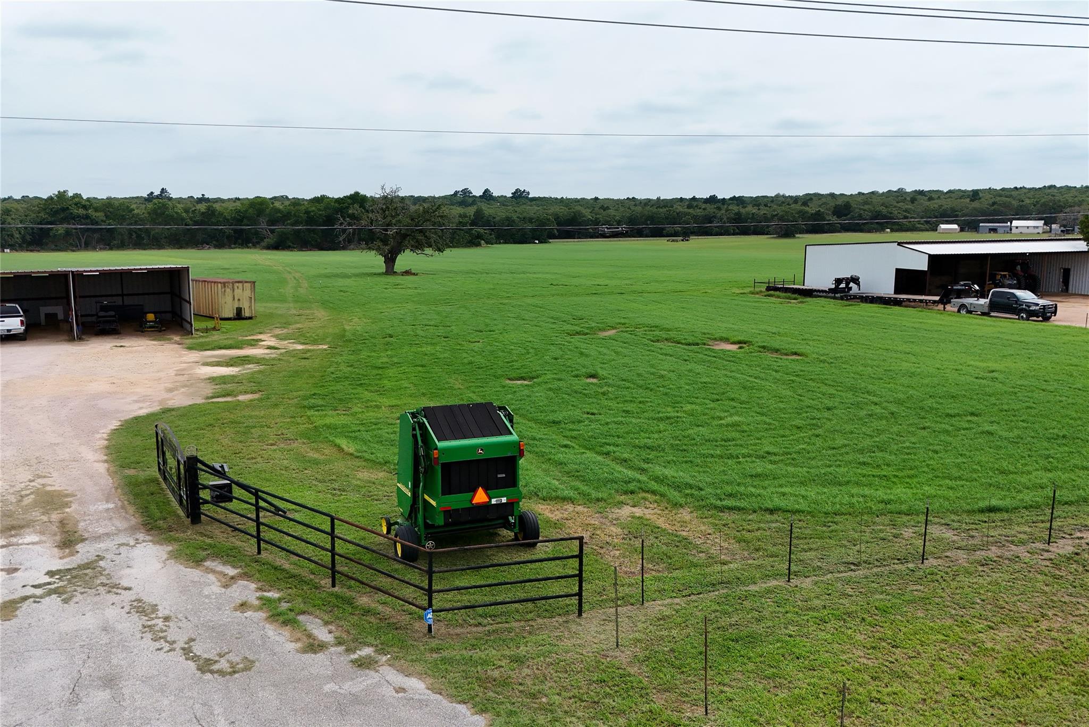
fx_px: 545
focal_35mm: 18
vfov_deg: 67.4
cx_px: 544
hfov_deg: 90.0
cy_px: 364
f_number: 7.1
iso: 160
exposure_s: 3.2
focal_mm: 18
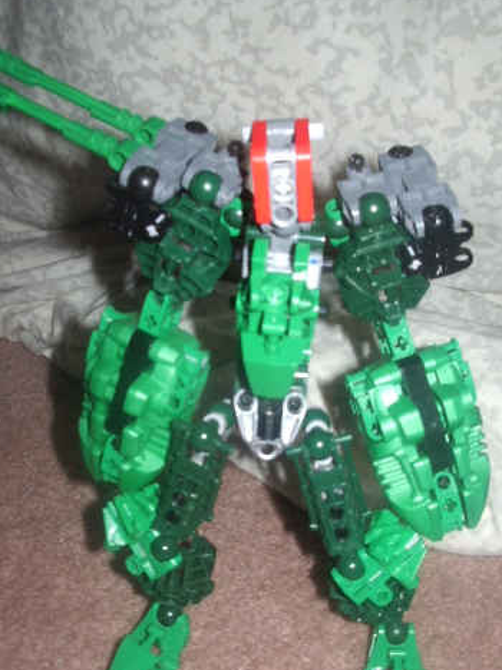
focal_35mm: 48
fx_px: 929
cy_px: 393
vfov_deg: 39.5
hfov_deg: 30.2
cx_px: 229
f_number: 4.3
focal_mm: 5.8
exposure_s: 1/40
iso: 100
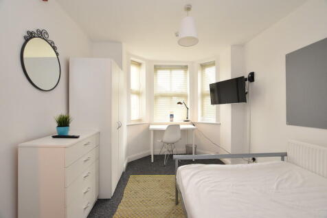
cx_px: 164
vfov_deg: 77.3
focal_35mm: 15
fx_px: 136
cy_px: 109
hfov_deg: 100.4
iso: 800
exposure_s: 1/30
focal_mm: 10
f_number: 5.6
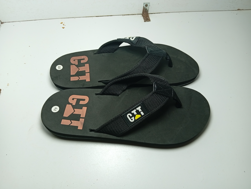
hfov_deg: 67.2
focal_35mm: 26
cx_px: 126
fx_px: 189
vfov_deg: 53.2
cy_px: 94
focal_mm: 3.96
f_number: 1.8
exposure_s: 1/50
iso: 150
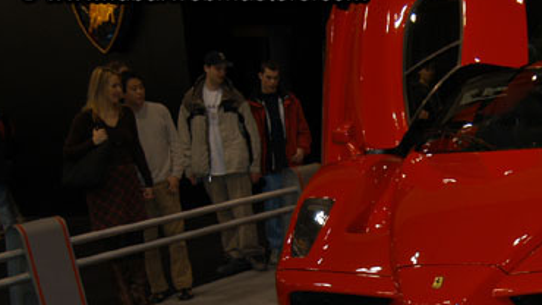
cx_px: 489
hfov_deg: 29.3
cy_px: 284
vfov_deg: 17.2
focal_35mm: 69
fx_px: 992
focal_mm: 24
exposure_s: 1/60
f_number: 5
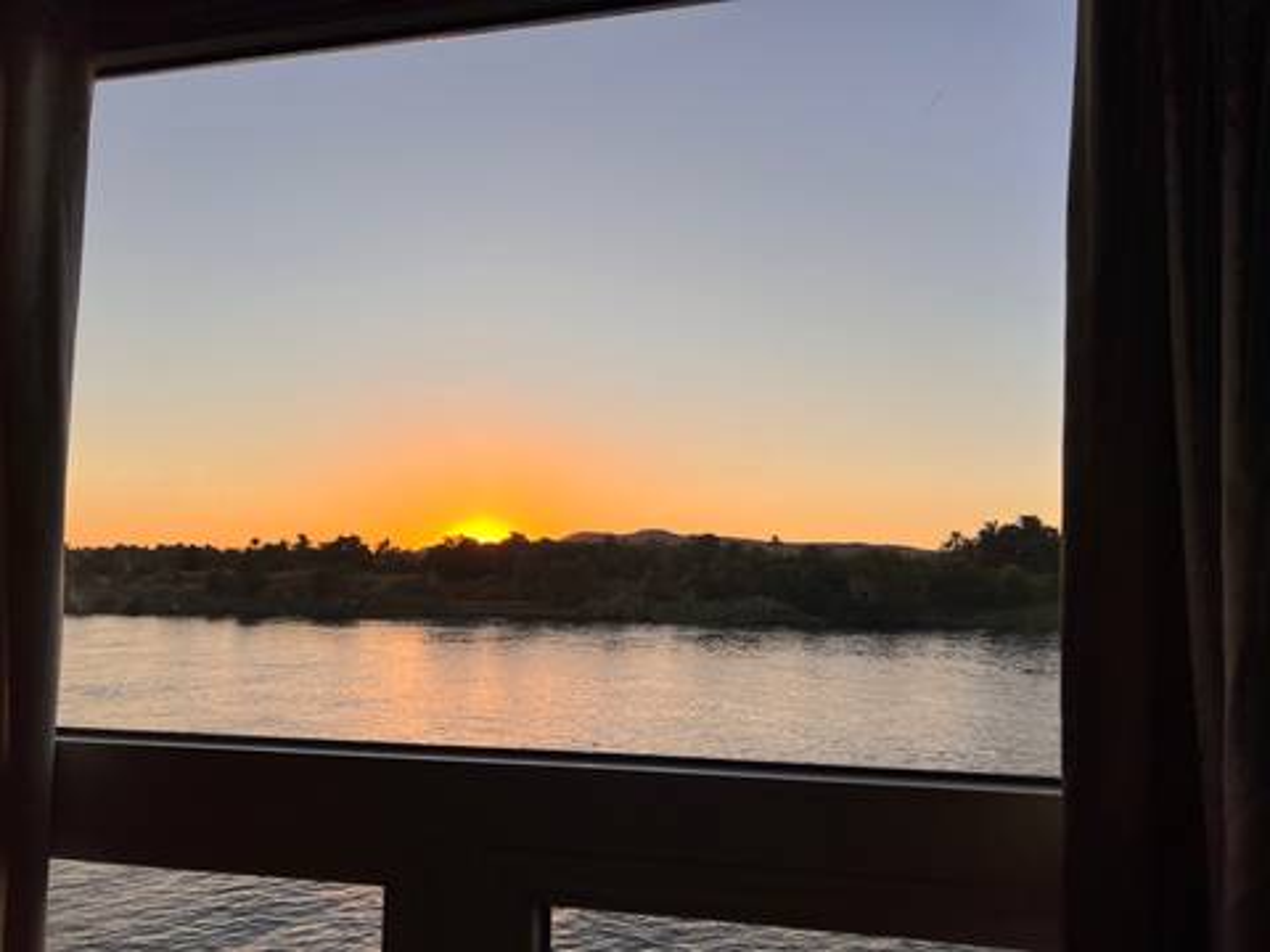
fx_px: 954
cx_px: 635
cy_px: 476
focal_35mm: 26
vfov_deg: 53.1
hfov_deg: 67.3
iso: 50
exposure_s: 1/775
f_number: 1.5
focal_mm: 5.7
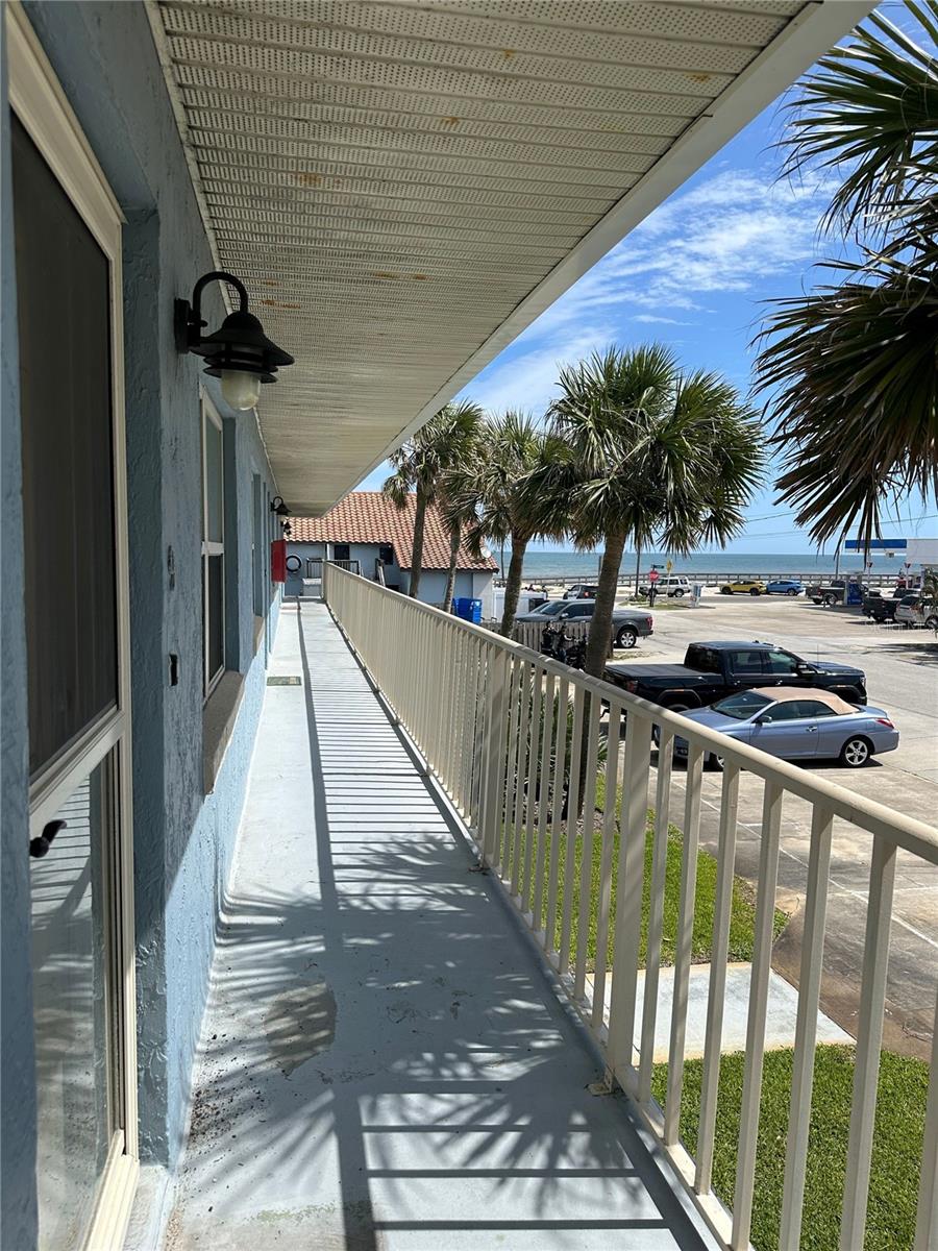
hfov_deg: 56.8
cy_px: 626
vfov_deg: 71.6
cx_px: 469
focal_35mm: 24
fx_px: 867
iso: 80
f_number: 1.78
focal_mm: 6.86
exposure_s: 1/5000
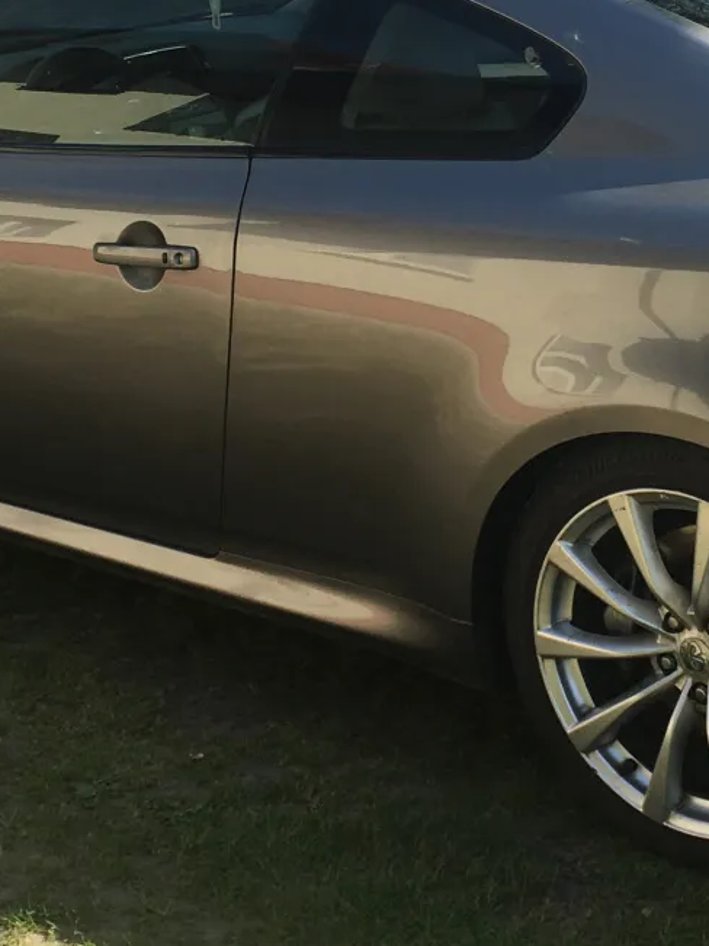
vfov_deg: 25.6
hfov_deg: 19.4
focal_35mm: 76
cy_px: 345
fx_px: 2076
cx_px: 417
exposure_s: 1/864
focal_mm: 4.15
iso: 25
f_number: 2.2
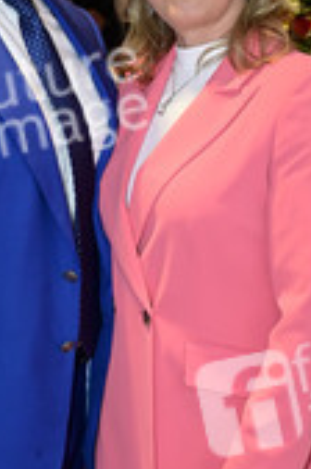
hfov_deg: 15.1
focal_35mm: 90
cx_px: 86
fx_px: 1171
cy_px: 253
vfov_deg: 22.7
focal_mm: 38
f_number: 4.5
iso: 1250
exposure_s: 1/200
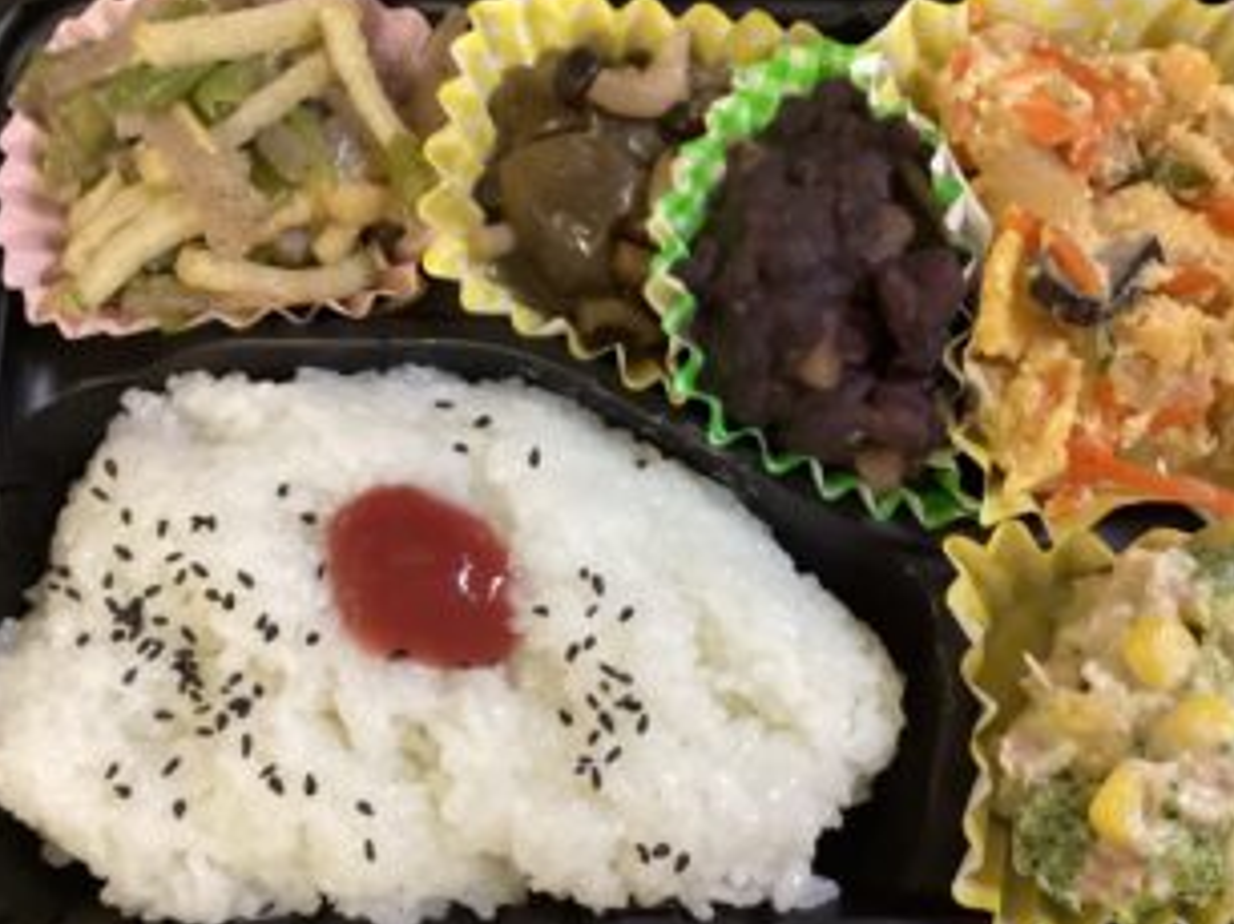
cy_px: 474
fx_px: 1354
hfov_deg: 49.0
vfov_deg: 37.7
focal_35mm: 38
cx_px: 643
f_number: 2.4
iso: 320
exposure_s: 1/60
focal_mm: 3.3
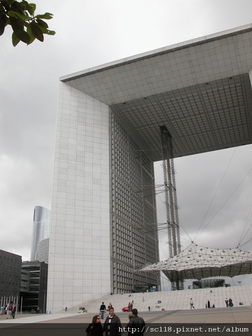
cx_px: 126
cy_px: 168
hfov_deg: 40.7
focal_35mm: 35
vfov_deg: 52.6
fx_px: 340
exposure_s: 1/285
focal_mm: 8.9
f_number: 5.6
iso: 100
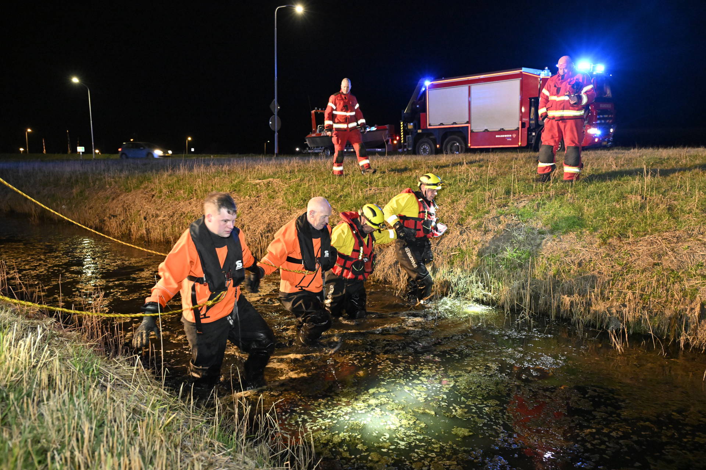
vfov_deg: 49.6
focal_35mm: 26
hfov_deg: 69.4
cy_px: 235
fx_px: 510
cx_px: 353
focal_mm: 26
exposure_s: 1/25
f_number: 4
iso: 6400
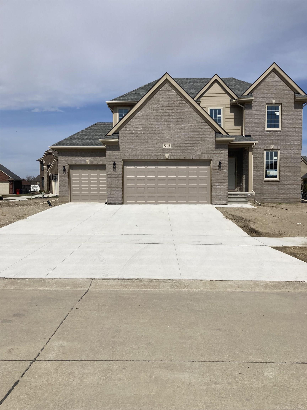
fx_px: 331
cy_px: 205
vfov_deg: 63.4
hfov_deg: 49.7
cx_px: 154
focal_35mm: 28
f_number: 1.8
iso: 25
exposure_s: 1/6098
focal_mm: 3.99
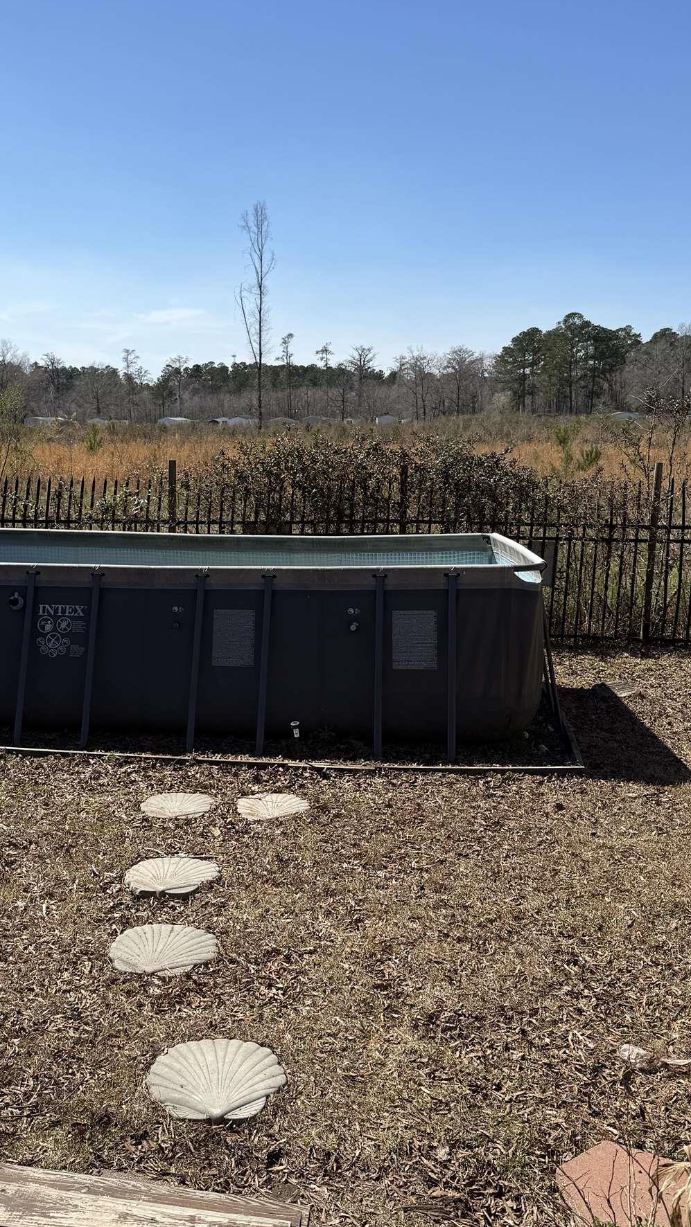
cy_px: 606
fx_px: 1107
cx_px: 227
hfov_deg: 34.3
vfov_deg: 58.0
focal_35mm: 34
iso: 80
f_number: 1.78
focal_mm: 6.76
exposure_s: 1/5714
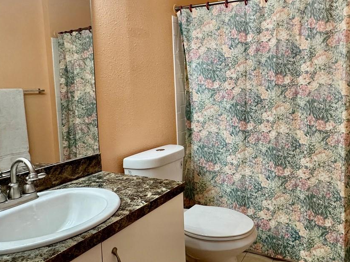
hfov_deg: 63.8
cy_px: 111
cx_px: 231
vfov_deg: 51.1
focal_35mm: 27
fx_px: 273
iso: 200
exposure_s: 1/120
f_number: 2.2
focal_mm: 2.22
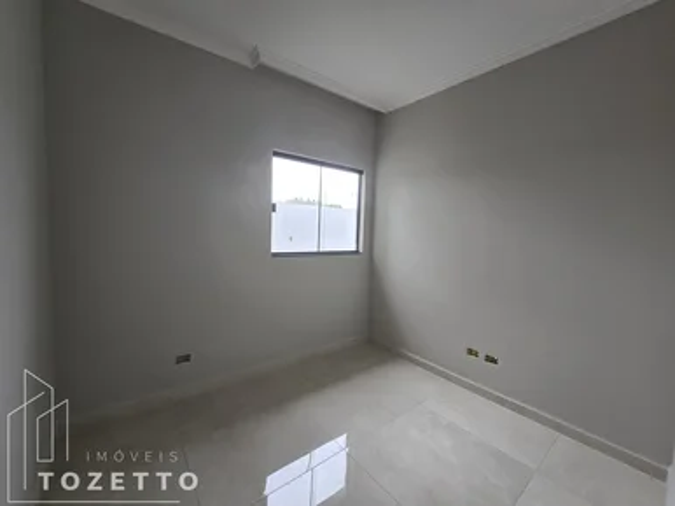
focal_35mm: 13
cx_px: 338
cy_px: 253
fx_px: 253
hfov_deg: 106.2
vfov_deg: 89.9
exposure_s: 1/126
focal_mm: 2.2
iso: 50
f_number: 2.2
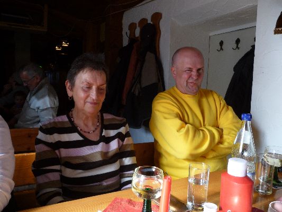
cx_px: 141
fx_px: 228
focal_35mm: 28
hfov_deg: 63.4
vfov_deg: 49.8
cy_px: 106
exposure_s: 1/60
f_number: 3.3
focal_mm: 4.7
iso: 100
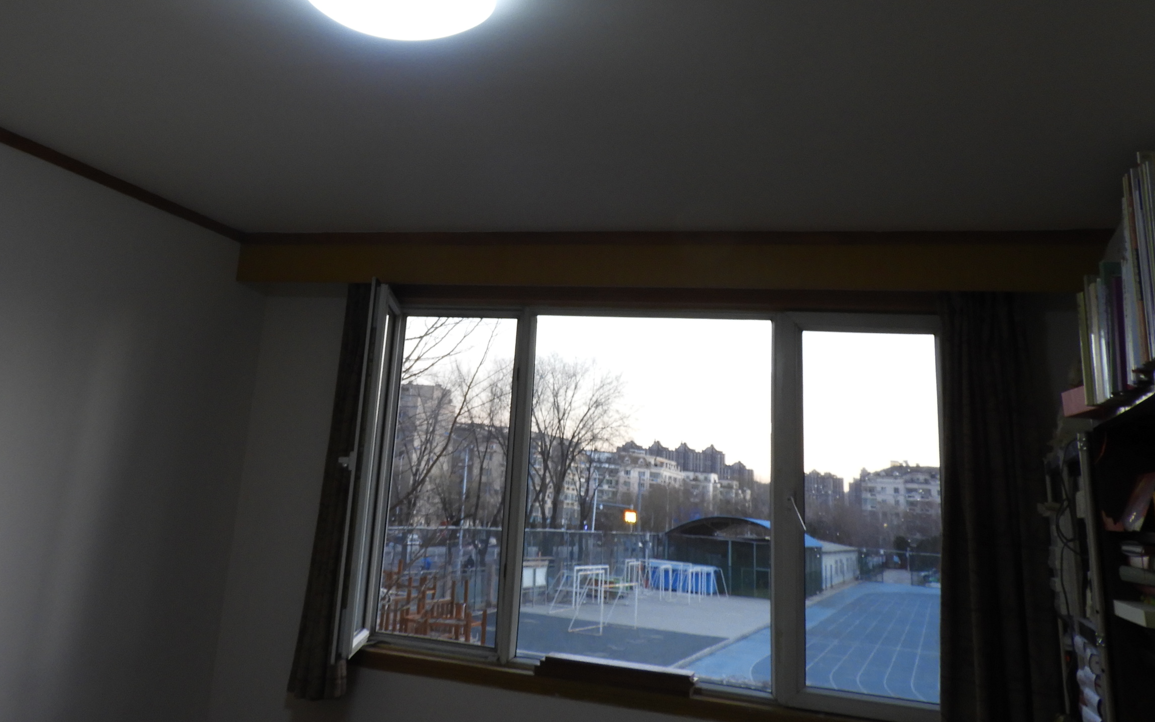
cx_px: 466
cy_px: 114
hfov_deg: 53.7
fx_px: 1133
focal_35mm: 36
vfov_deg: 34.0
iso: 125
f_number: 3.3
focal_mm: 4.3
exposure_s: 1/30
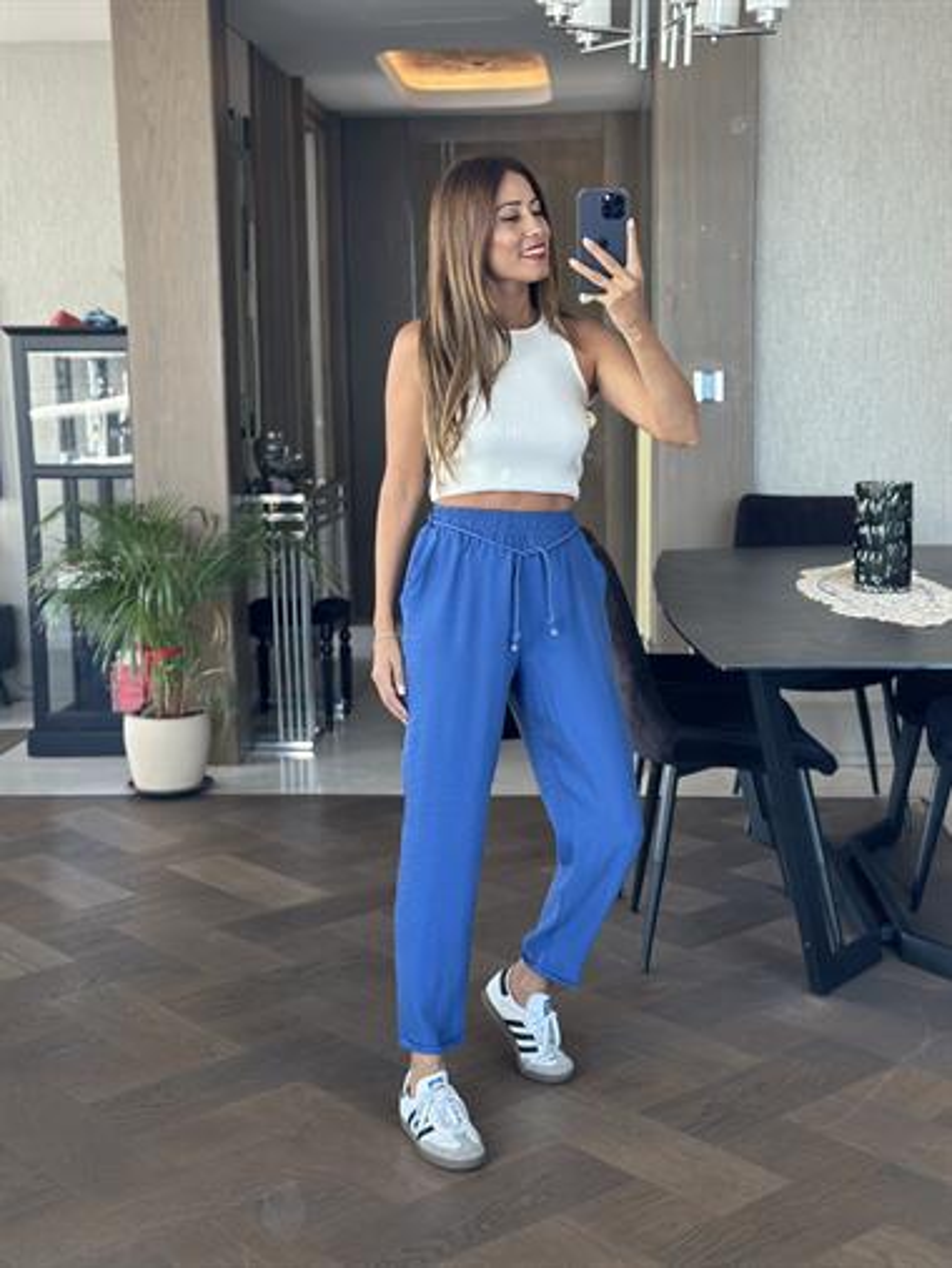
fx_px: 1759
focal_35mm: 48
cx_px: 476
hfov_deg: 30.3
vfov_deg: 39.6
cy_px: 634
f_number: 1.78
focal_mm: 6.86
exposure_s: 1/74
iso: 125
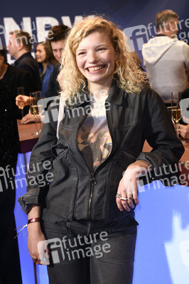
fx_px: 434
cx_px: 94
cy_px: 142
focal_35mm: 55
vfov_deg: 36.3
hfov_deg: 24.6
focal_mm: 55
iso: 1250
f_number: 5
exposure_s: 1/100
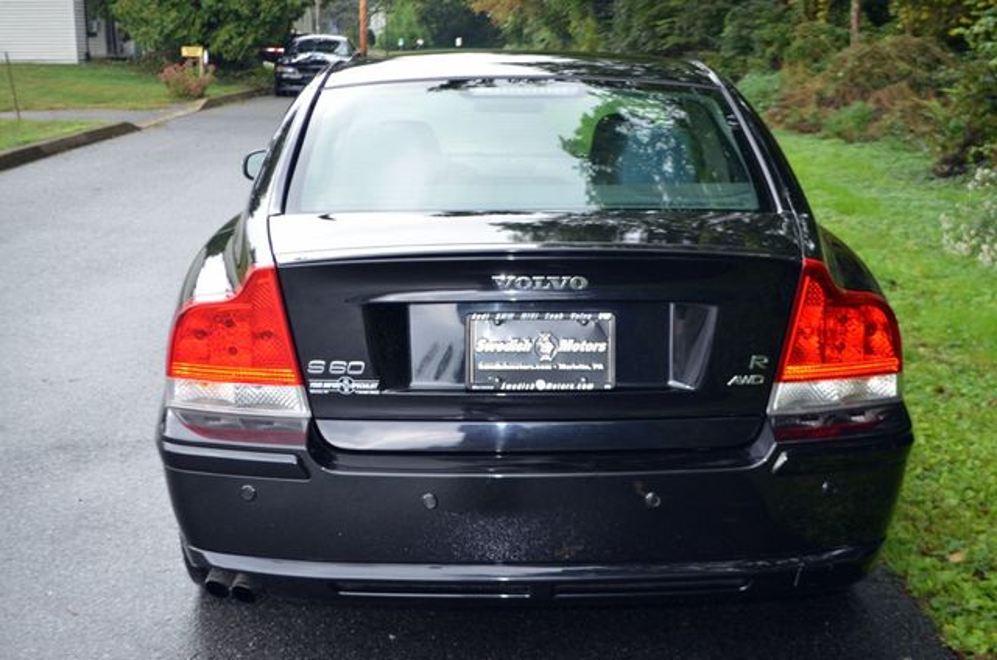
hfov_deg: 39.0
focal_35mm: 51
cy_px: 330
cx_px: 498
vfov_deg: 26.4
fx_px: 1410
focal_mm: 34
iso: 400
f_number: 5
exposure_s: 1/100
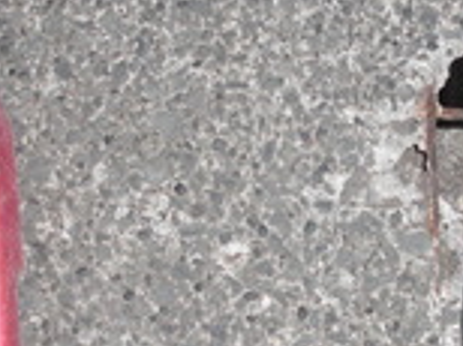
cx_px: 301
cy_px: 215
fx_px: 1562
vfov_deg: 12.6
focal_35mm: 117
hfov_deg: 16.8
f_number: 2.8
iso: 200
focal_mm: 6.3
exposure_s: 1/60
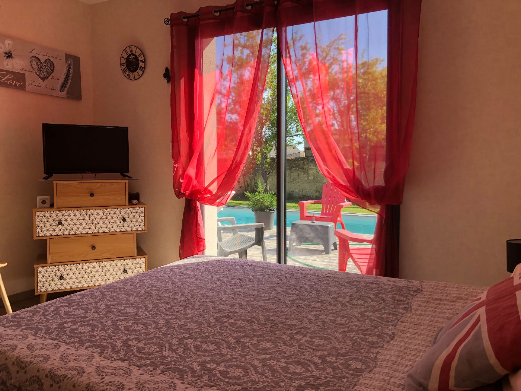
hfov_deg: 63.4
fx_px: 421
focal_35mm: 28
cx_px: 260
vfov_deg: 49.7
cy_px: 196
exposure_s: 1/294
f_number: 1.8
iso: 20
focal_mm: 3.99
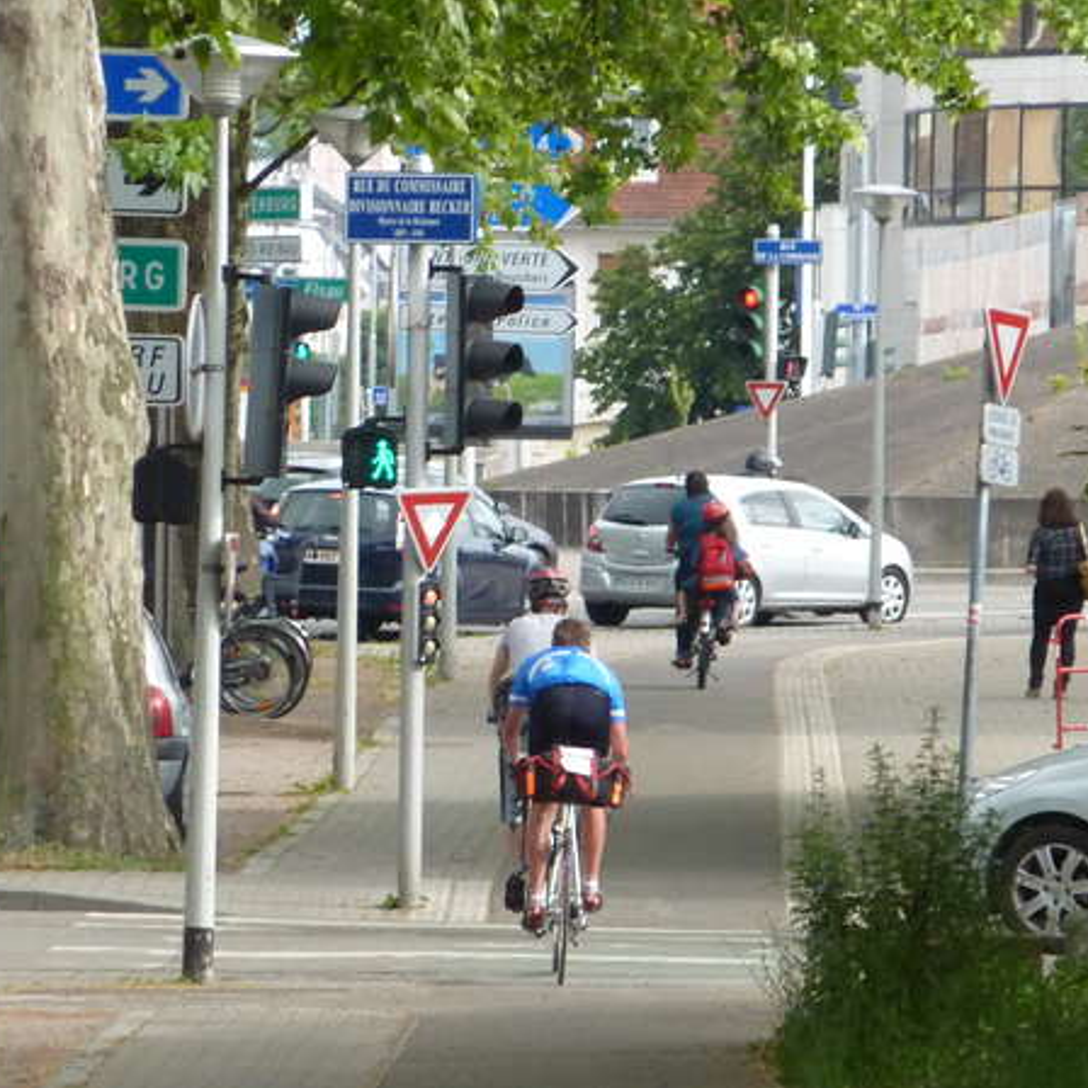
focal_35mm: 507
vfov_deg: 3.5
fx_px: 18029
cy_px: 544
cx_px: 580
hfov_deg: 3.5
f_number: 4.9
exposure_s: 1/250
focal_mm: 49.2
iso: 250
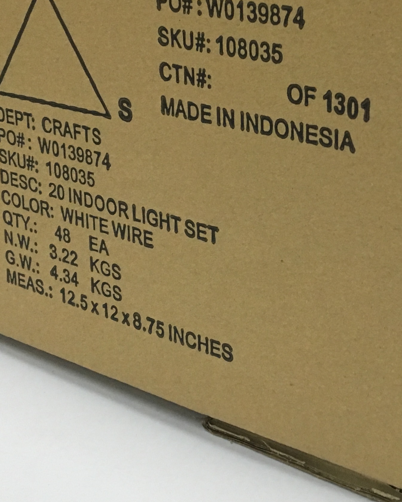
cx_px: 368
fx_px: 1011
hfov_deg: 21.9
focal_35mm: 68
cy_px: 186
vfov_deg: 27.8
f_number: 2.2
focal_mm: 4.15
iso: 160
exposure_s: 1/33
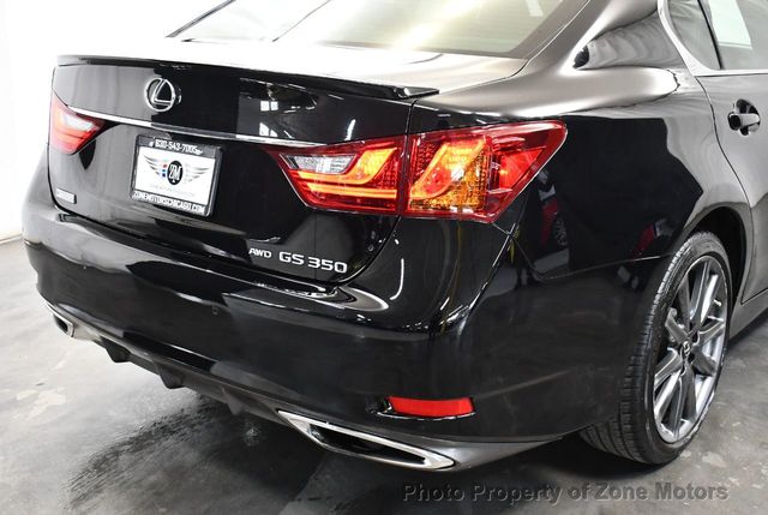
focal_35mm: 44
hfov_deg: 44.4
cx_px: 384
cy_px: 258
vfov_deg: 30.6
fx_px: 940
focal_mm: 22
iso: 2800
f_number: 3.8
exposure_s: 1/125
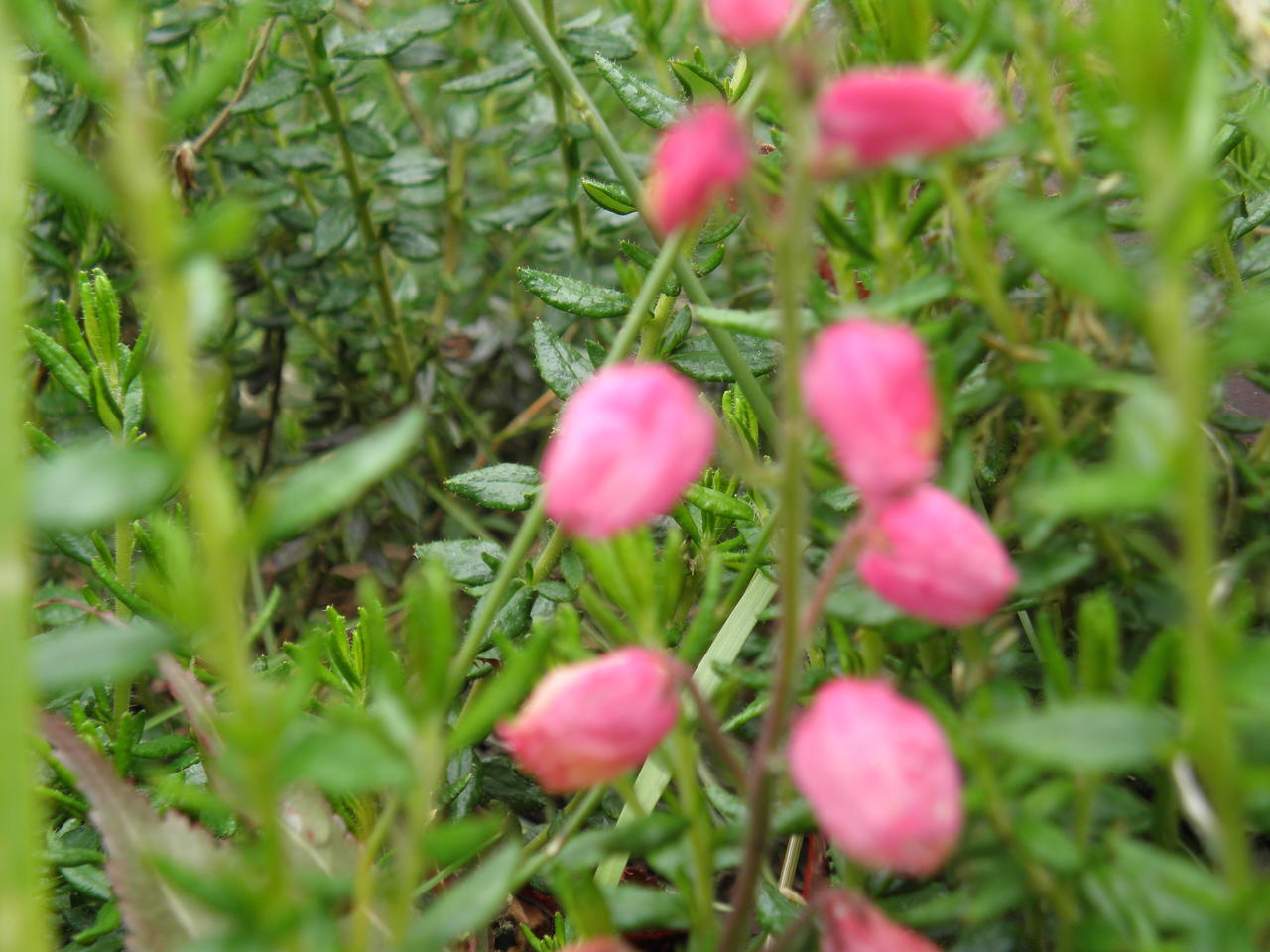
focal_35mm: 61
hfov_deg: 31.7
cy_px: 476
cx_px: 635
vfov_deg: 24.0
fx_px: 2238
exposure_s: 1/80
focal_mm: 11.02
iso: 64
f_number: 3.7
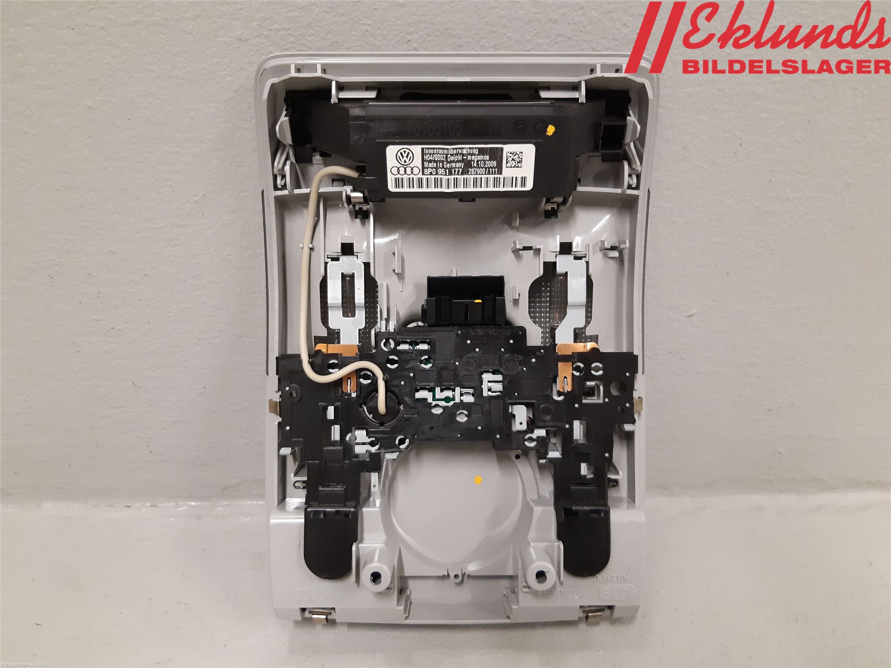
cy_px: 334
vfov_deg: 53.1
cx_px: 446
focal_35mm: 26
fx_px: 669
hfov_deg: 67.3
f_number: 1.7
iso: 250
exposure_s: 1/50
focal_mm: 3.93
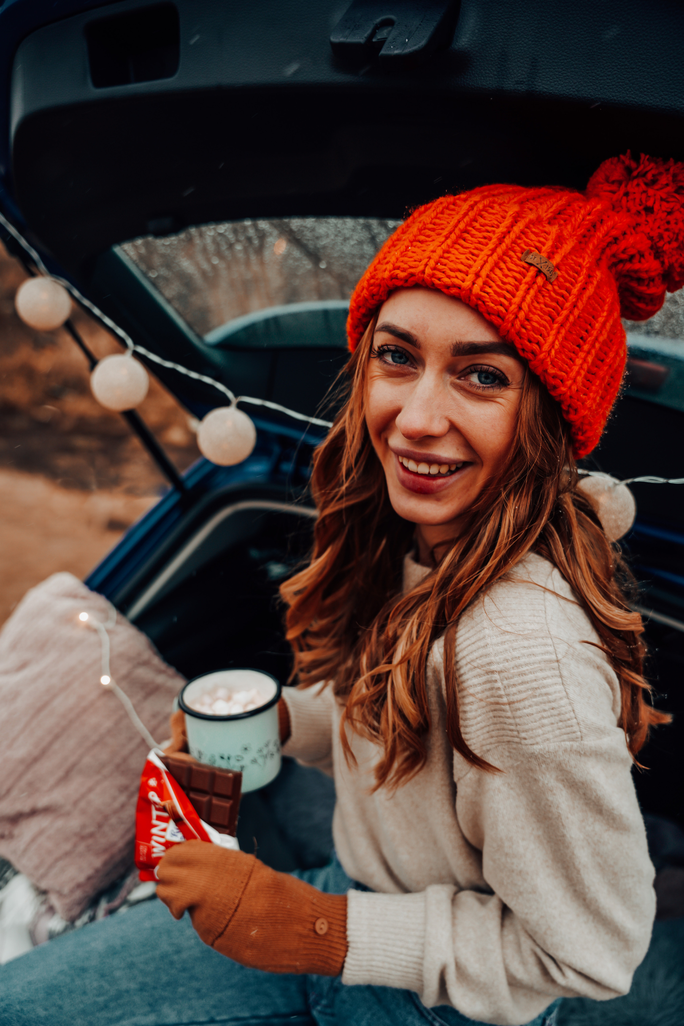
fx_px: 874
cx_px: 342
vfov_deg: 60.8
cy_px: 513
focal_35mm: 31
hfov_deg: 42.7
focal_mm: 30.7
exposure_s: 1/160
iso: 100
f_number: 3.2
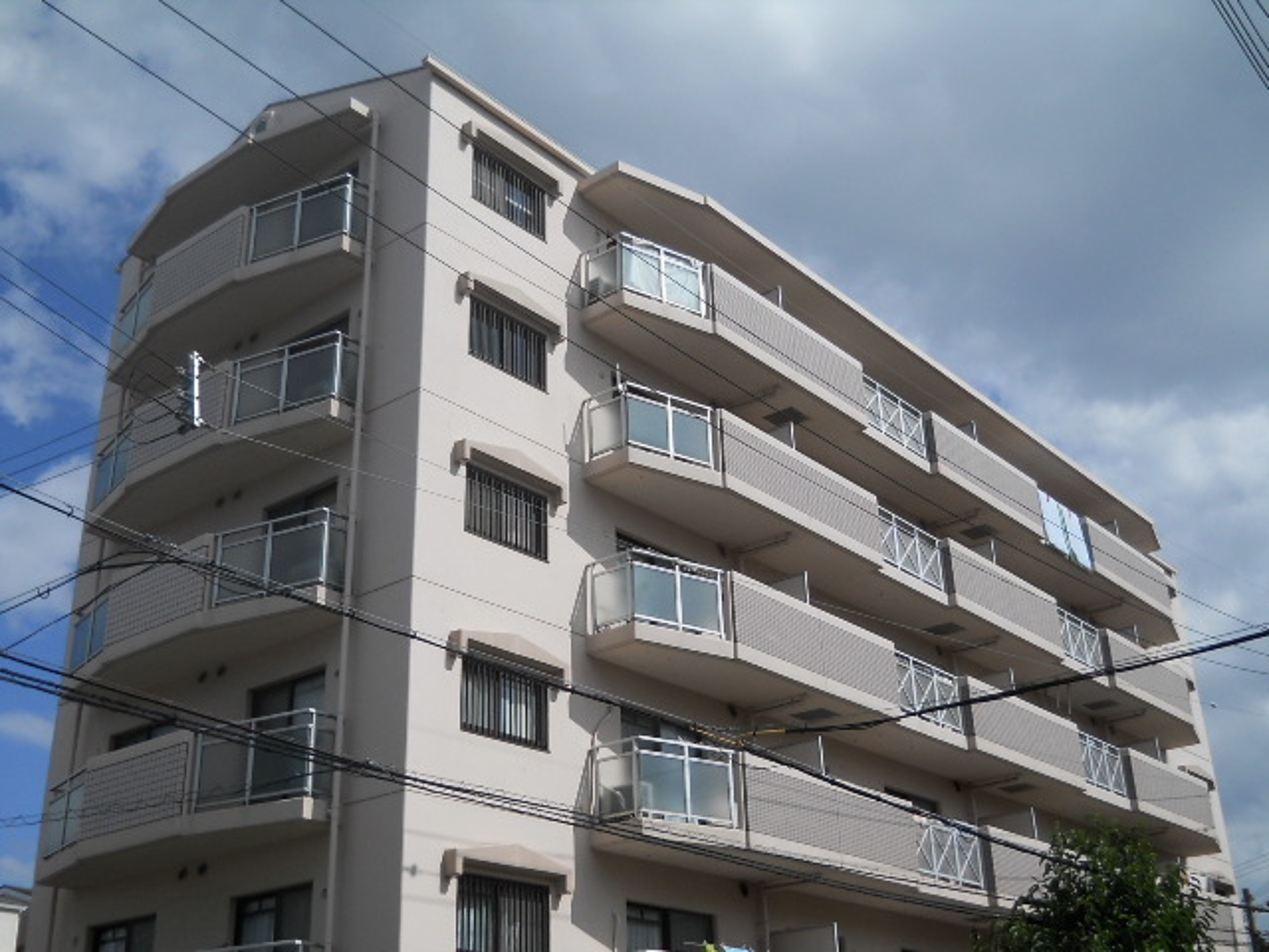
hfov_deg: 45.8
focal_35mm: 41
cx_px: 634
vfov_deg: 35.1
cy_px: 476
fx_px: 1503
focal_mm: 6.72
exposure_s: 1/640
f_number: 5.5
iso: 80
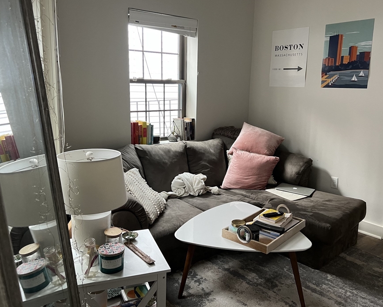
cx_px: 194
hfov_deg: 58.8
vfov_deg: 48.5
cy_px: 142
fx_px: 340
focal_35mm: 30
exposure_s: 1/60
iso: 160
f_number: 1.5
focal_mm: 5.7
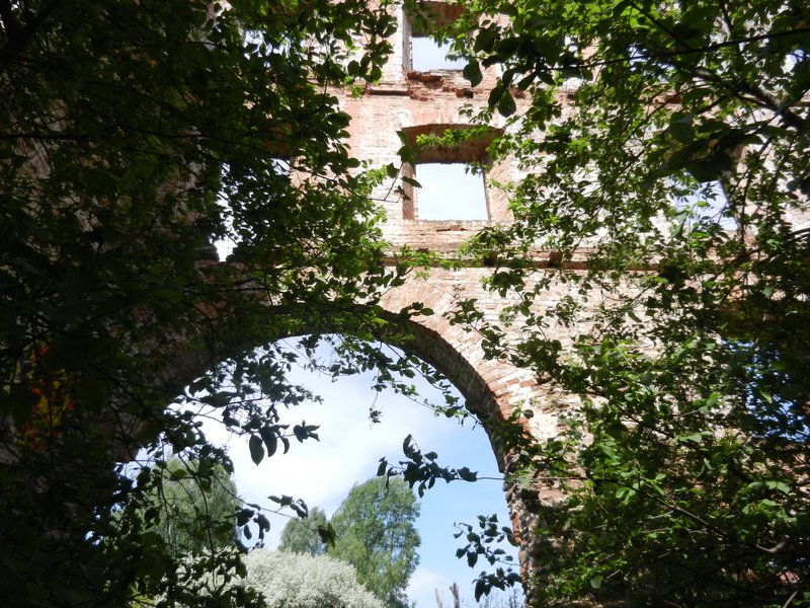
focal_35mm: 25
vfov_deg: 54.9
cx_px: 405
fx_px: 585
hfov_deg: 69.4
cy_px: 304
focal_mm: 4.5
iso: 160
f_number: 3.5
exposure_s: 1/1000
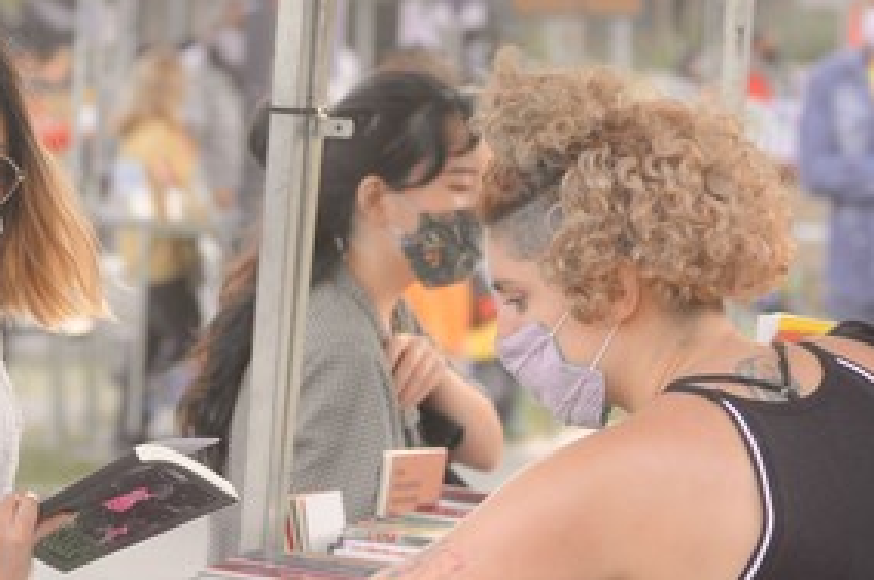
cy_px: 364
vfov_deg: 6.9
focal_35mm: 198
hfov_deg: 10.3
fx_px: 4801
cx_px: 53
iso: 400
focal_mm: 80
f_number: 4
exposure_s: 1/60
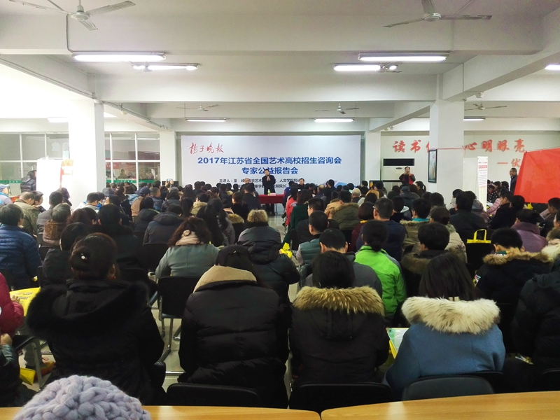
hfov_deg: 61.7
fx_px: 469
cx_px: 280
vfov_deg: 48.2
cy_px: 210
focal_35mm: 29
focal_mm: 3.8
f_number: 2
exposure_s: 1/33.3
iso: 250
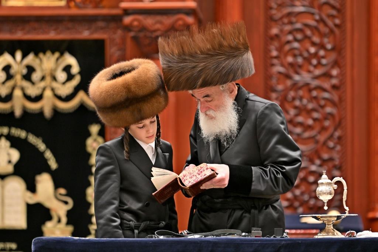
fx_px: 2991
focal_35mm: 285
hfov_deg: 7.2
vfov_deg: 4.8
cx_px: 189
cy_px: 126
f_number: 2.8
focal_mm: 190
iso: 250
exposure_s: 1/160
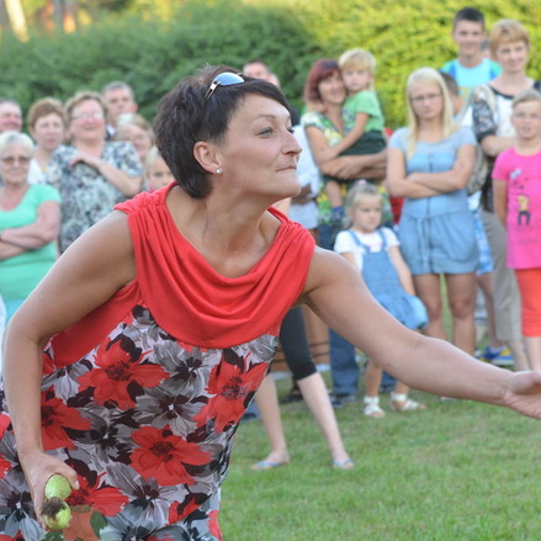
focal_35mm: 144
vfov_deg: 12.1
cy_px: 283
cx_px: 280
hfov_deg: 12.1
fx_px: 2546
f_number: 5
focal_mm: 70
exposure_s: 1/400
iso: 1000
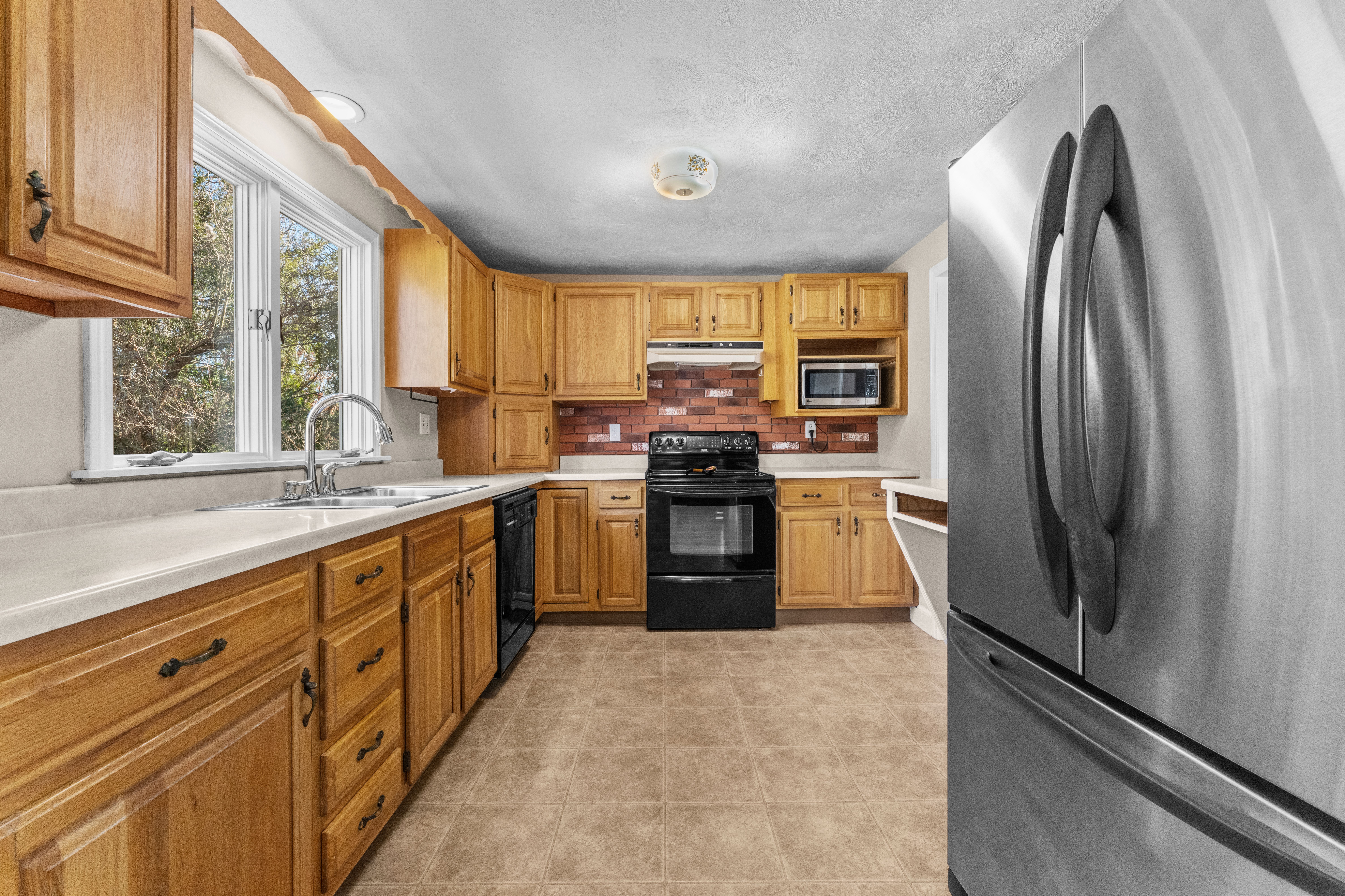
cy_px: 448
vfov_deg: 78.5
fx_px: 549
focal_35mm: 15
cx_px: 672
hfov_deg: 101.5
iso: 1600
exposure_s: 1/6
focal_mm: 14.7
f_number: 11
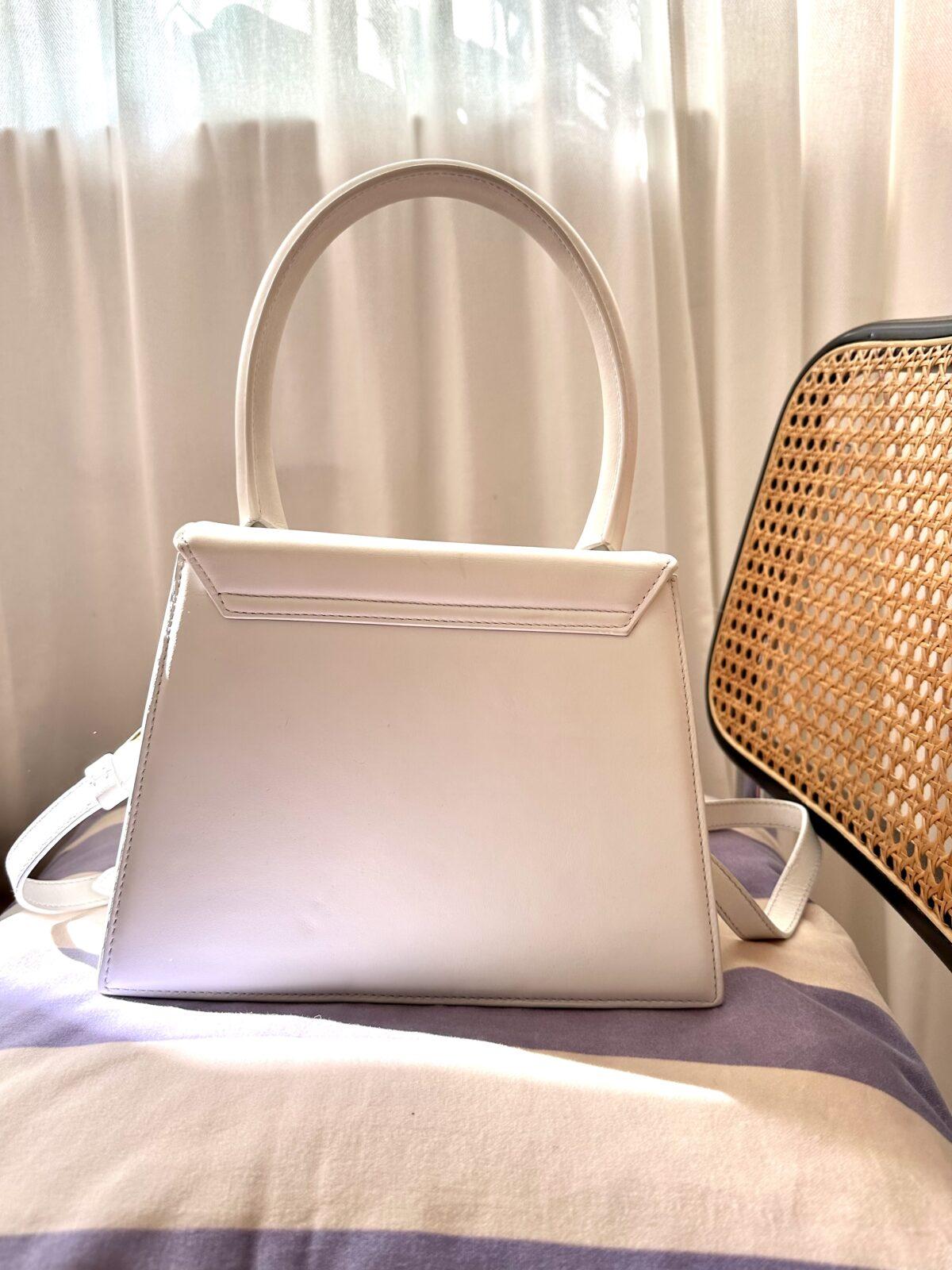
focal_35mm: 24
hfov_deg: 56.8
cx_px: 476
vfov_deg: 71.6
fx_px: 880
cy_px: 635
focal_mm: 6.86
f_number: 1.78
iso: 100
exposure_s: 1/134
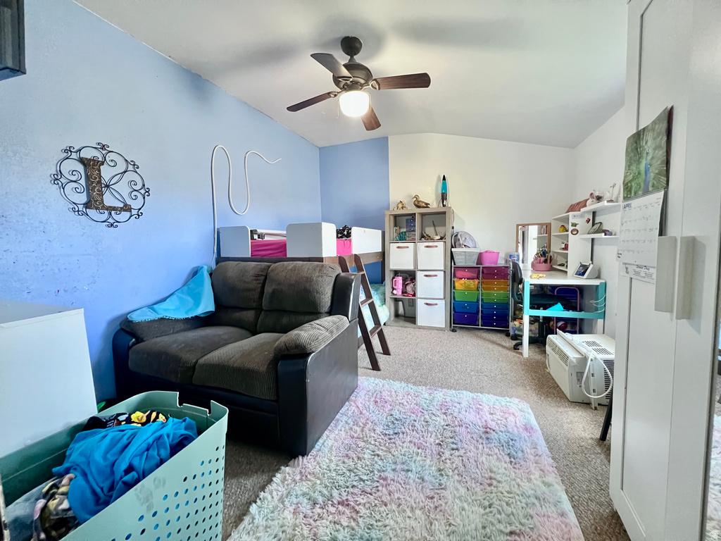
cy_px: 270
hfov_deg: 106.2
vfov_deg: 89.9
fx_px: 271
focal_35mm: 13
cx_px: 360
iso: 1000
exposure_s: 1/40
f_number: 1.8
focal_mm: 1.57
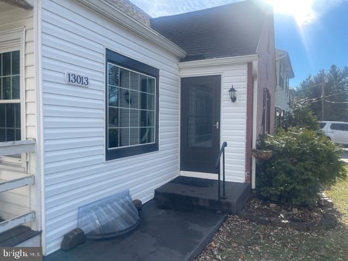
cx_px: 174
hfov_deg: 67.3
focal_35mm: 26
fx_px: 261
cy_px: 130
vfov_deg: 53.1
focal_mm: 5.1
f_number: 1.6
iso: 32
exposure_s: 1/1553
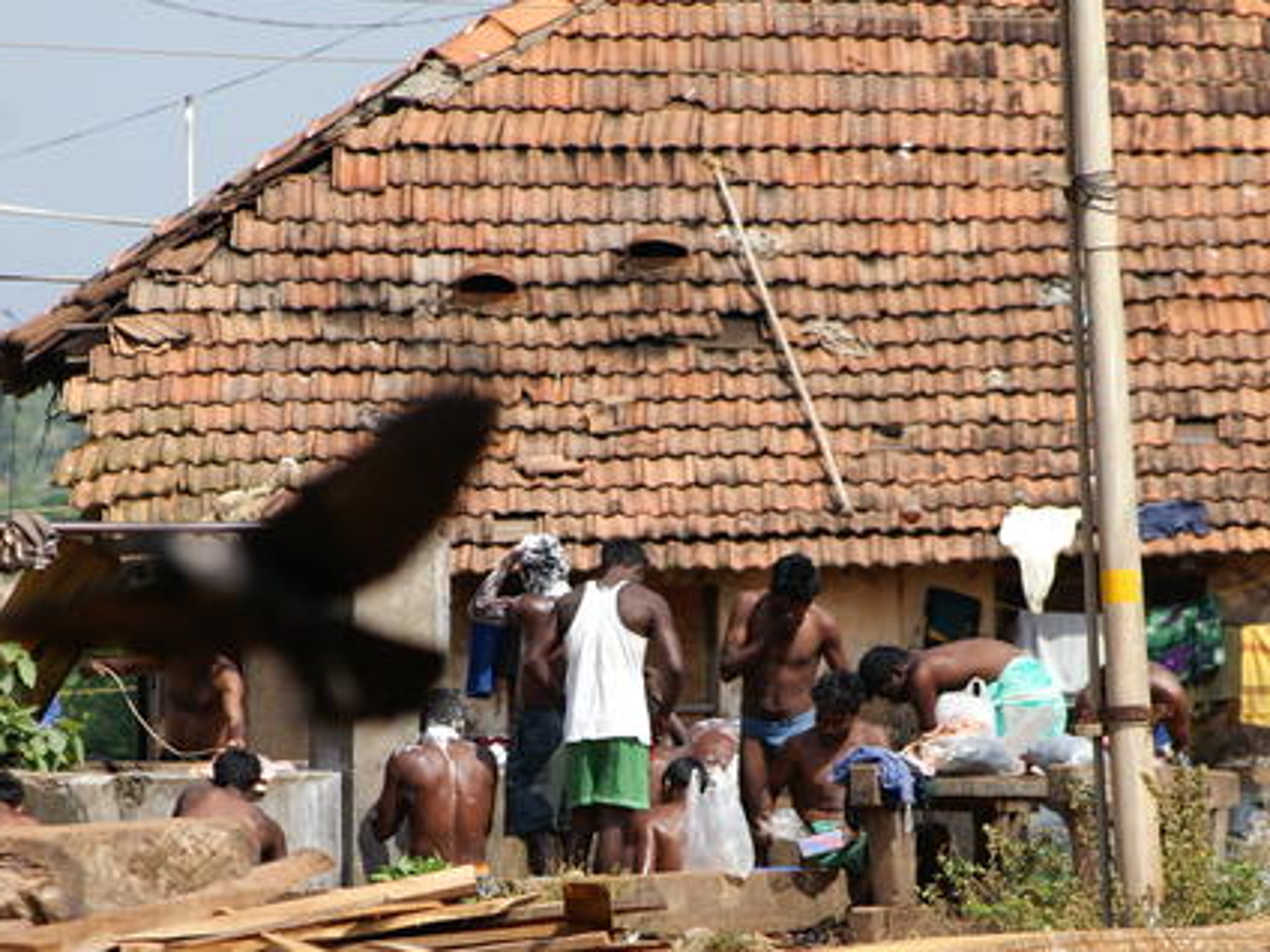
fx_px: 23957
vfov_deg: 2.3
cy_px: 736
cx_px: 635
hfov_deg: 3.0
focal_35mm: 653
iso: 200
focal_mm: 300
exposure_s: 1/640
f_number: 8
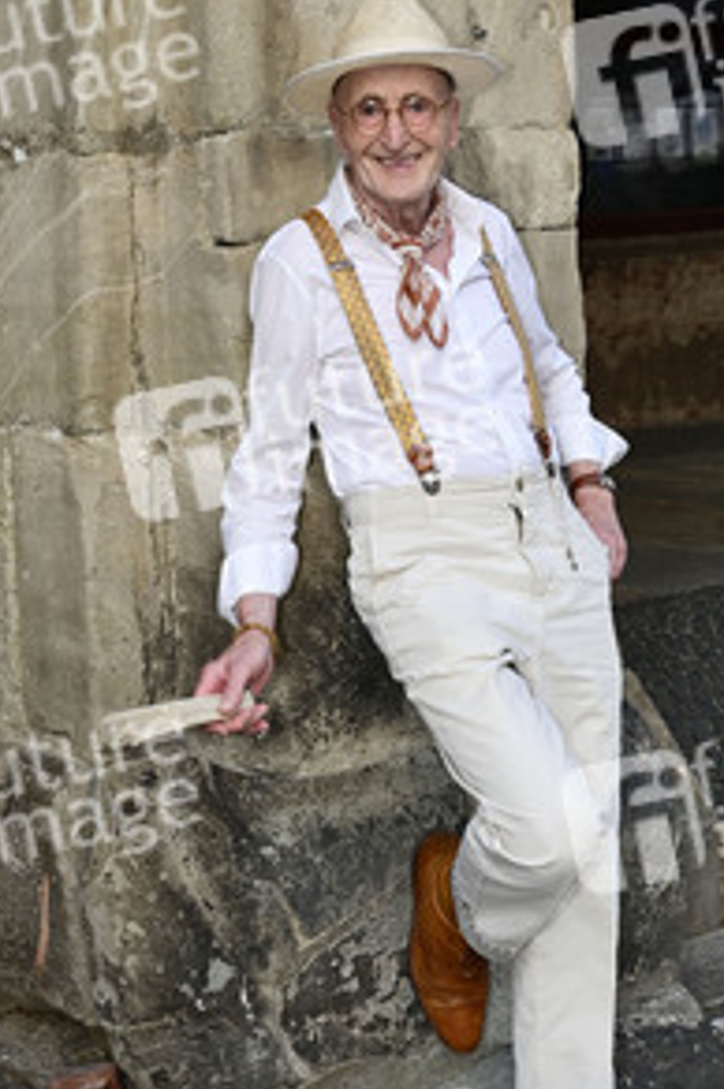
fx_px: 1572
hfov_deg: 25.9
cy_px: 619
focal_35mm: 52
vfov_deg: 38.2
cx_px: 414
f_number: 5
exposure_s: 1/200
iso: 800
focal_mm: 38
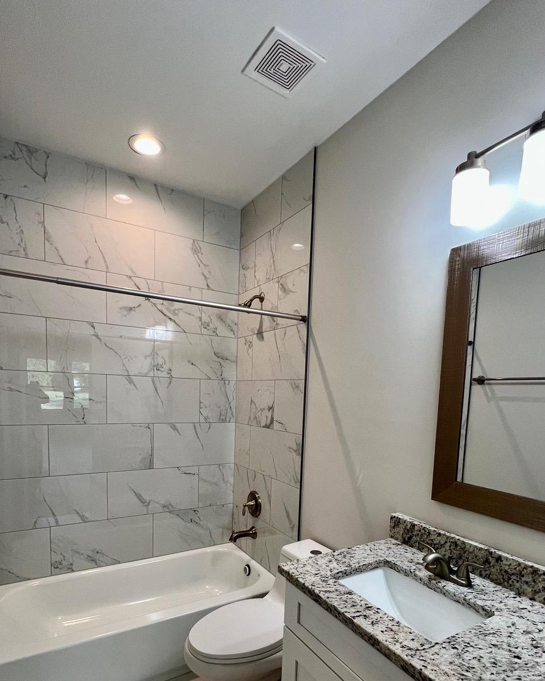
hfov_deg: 73.8
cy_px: 433
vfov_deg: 84.4
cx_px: 262
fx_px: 363
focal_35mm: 18
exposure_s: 1/120
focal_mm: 1.57
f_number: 1.8
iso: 100
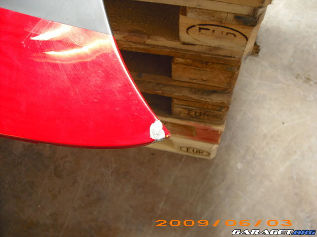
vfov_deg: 38.7
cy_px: 118
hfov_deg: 50.1
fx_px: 339
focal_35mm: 37
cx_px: 158
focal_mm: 6.2
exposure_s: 1/13
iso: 100
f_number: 2.7
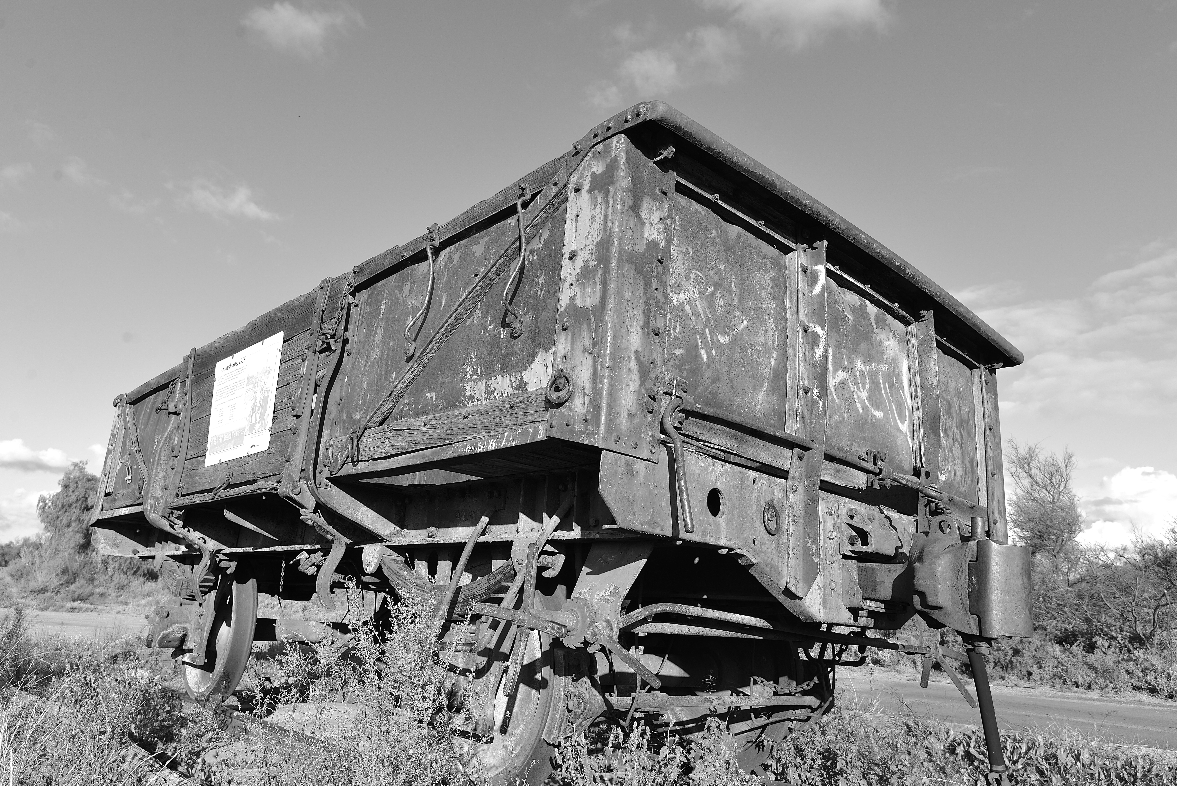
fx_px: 785
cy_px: 393
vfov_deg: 53.2
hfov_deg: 73.7
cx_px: 588
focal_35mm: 24
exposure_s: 1/250
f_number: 8
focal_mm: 24
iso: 160
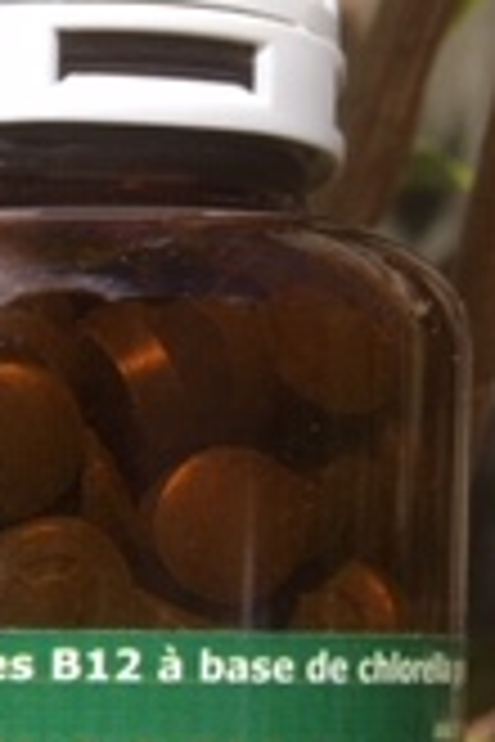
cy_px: 769
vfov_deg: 17.0
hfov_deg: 10.5
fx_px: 2413
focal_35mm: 117
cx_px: -572
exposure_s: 1/1040
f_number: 2.2
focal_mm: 4.15
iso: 25
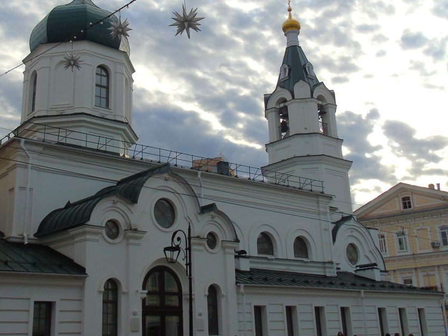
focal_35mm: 42
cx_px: 176
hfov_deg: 44.5
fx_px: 543
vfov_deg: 34.2
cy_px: 137
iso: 80
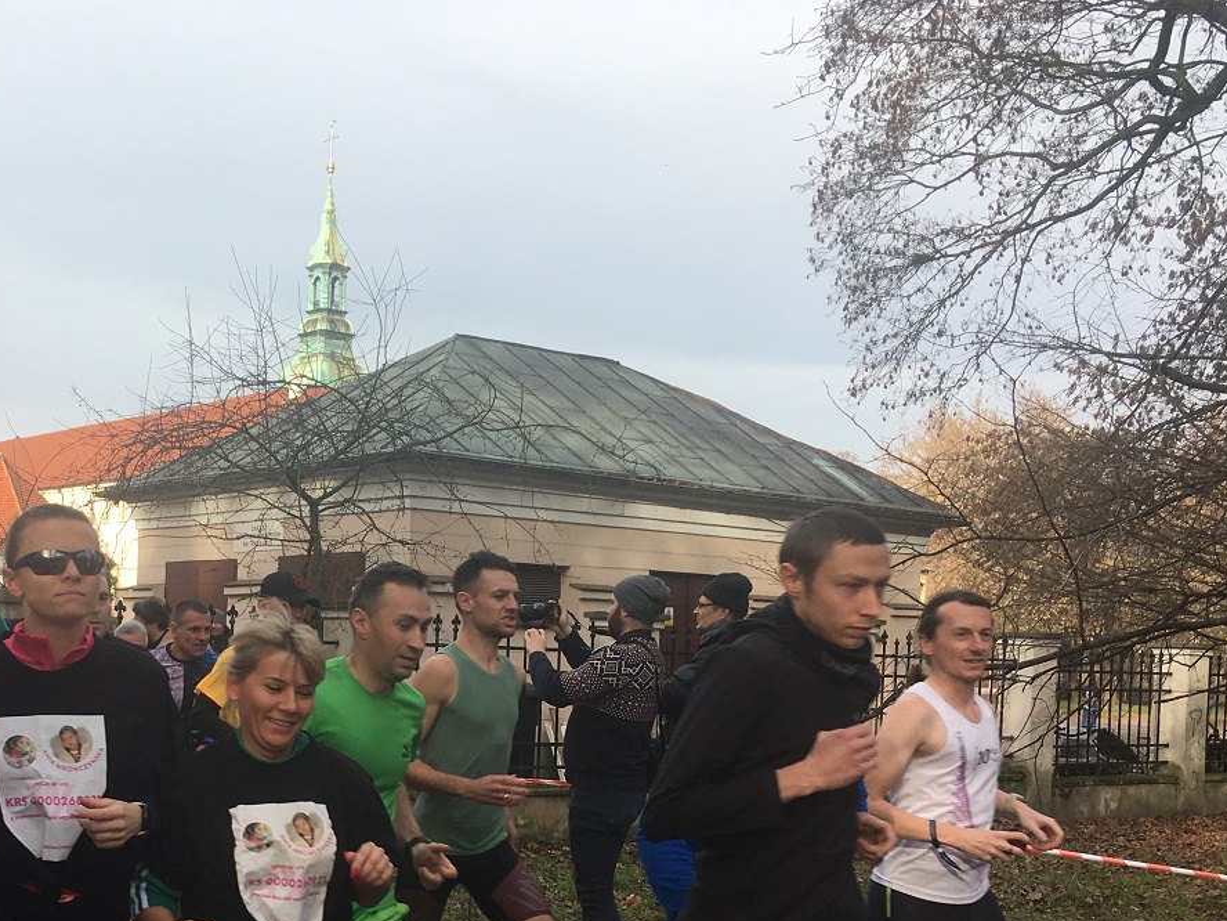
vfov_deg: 29.0
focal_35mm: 49
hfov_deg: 38.1
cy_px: 732
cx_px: 334
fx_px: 1737
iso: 25
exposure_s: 1/452
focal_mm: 4.15
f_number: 2.2
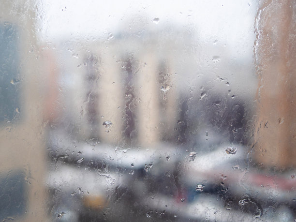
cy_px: 111
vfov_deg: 29.1
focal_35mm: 50
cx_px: 148
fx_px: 428
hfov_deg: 38.2
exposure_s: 1/320
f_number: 2.5
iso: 200
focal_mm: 25
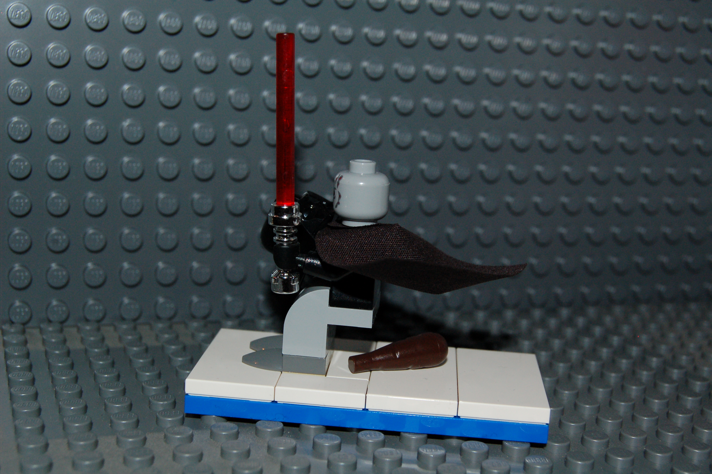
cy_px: 237
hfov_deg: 35.1
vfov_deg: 23.7
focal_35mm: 57
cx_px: 356
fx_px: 1126
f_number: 8
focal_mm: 38
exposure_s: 1/125
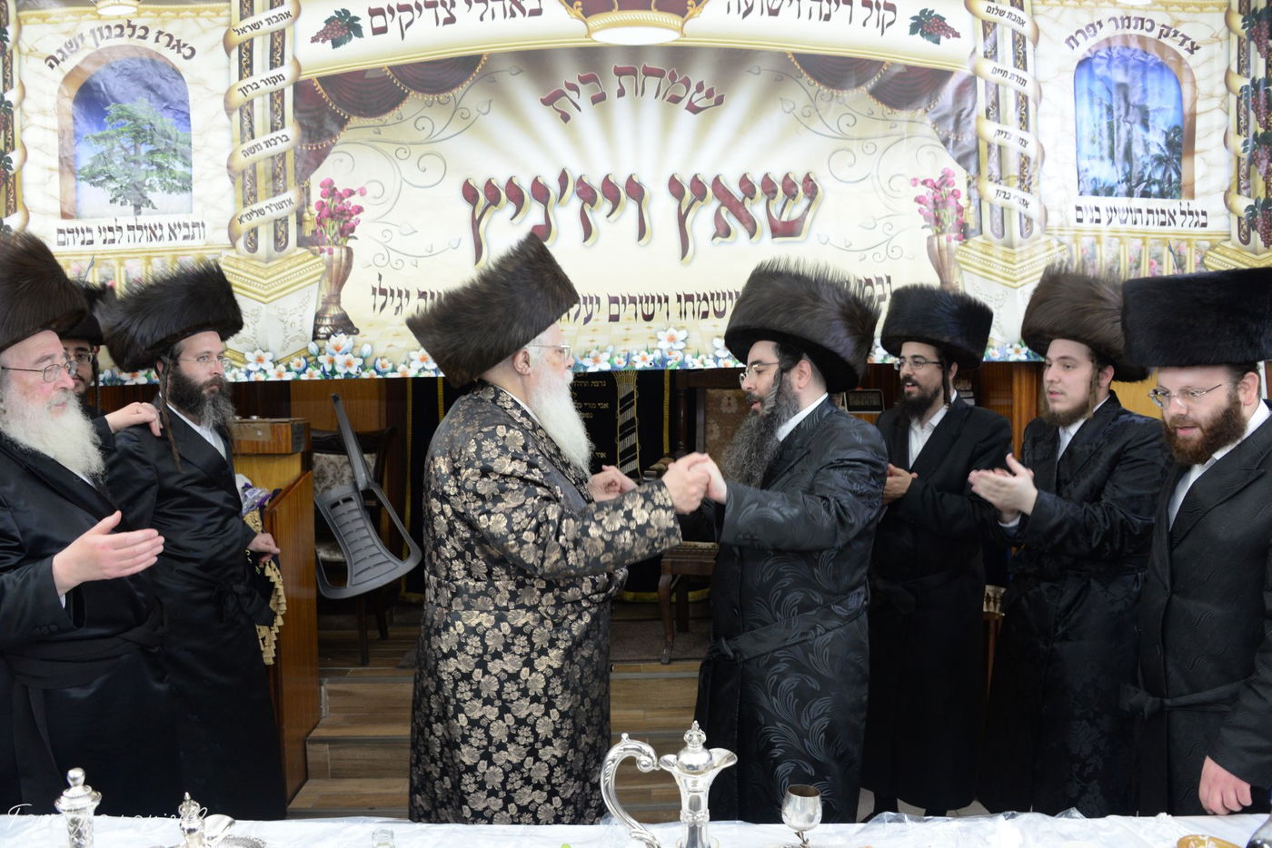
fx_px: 989
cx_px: 636
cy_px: 424
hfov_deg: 65.5
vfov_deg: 46.4
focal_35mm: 28
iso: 1600
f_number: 5.6
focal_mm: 28
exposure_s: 1/60
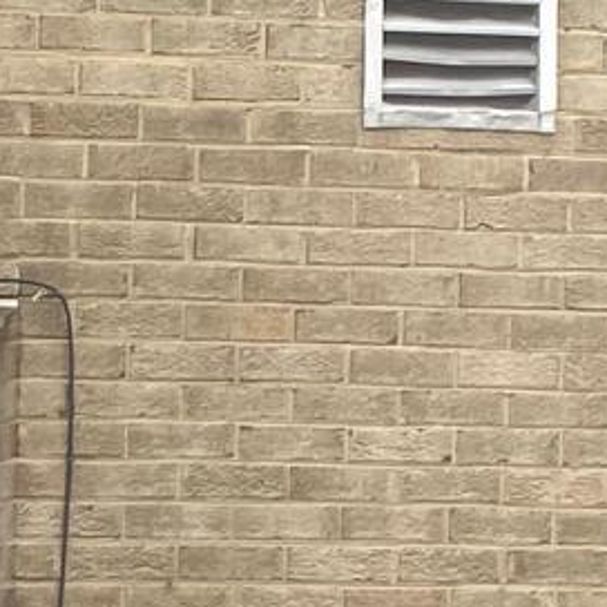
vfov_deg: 9.8
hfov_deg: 9.1
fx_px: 3432
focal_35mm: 173
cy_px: 942
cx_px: -864
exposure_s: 1/998
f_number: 1.8
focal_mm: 4.25
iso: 32
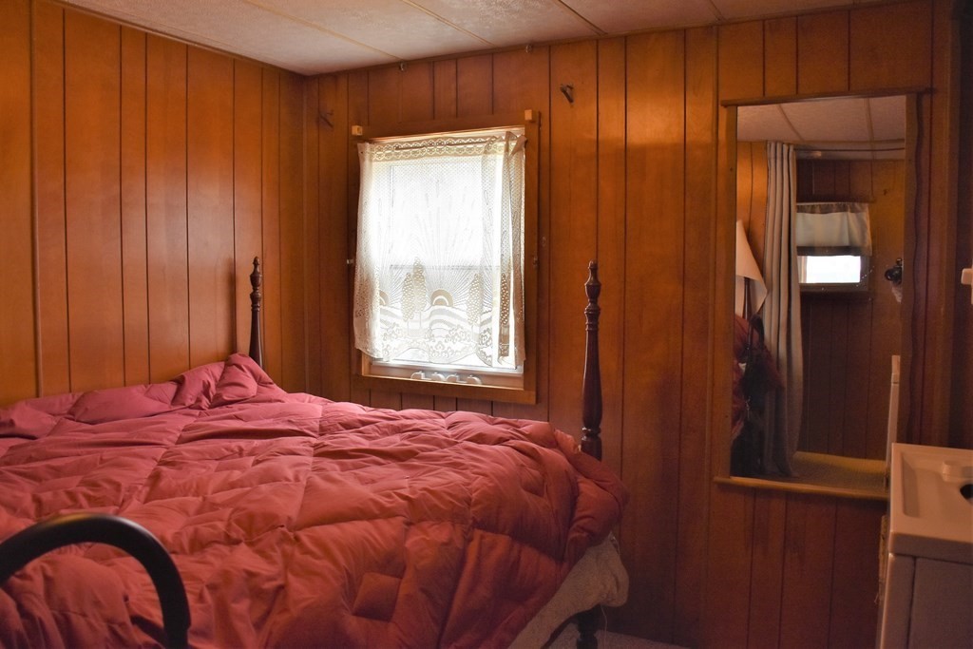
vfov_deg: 47.9
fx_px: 730
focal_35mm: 27
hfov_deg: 67.4
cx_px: 486
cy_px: 324
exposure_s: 1/125
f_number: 5.6
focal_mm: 18
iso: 800
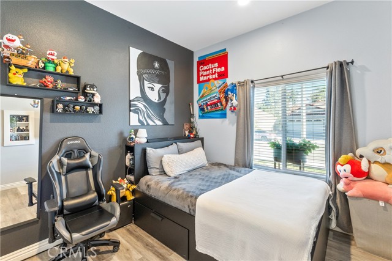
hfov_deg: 100.4
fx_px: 163
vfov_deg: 77.4
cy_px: 130
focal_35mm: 15
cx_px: 196
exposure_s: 1/5
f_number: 9
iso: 640
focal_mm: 10
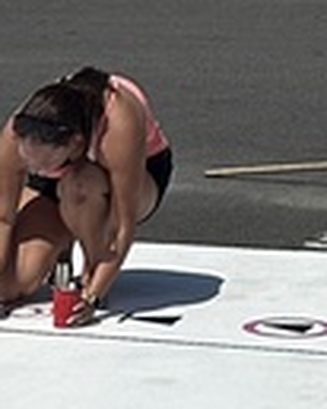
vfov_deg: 7.8
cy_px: 1500
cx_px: -781
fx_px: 2253
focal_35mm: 186
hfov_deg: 7.1
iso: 80
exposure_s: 1/8929
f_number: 1.78
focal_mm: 6.86
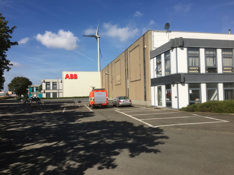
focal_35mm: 29
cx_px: 117
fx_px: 196
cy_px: 88
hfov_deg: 61.7
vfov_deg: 48.2
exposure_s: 1/2959
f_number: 2.2
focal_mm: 4.15
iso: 25
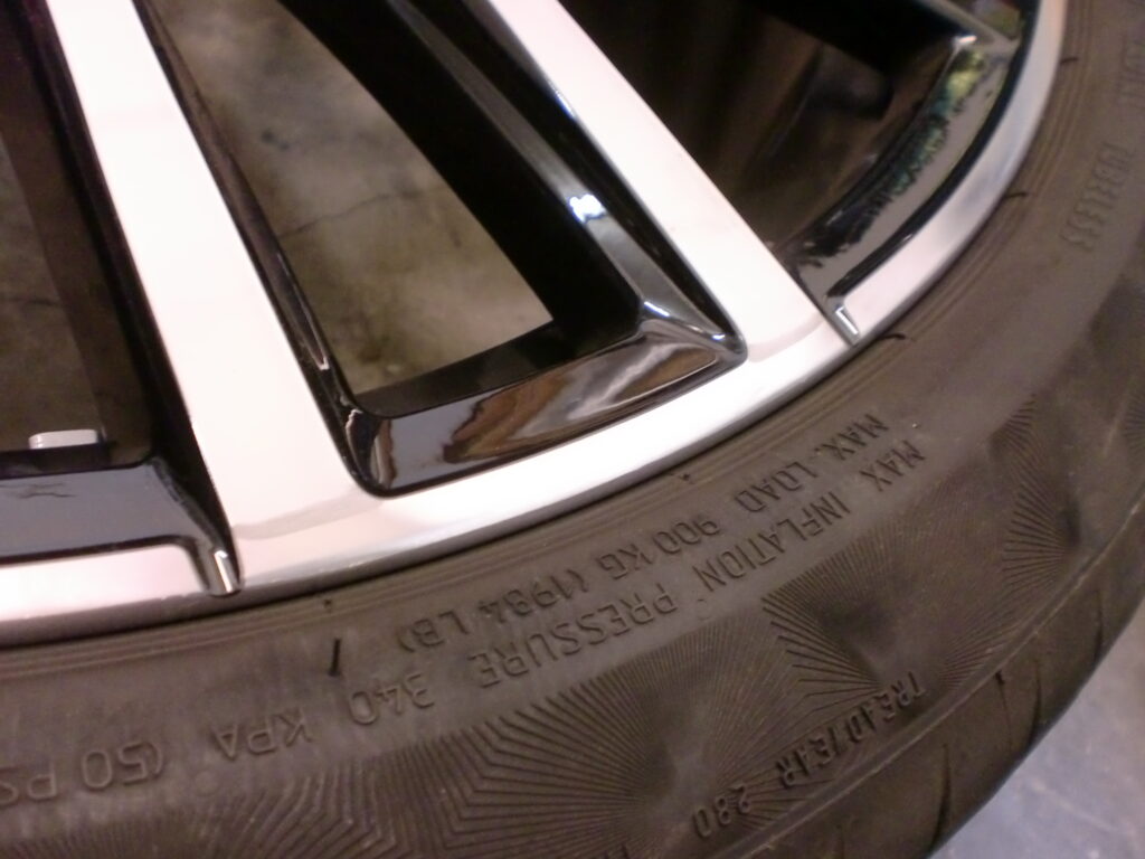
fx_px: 1158
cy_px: 430
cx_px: 572
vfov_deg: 40.7
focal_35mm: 35
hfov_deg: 52.6
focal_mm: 6.3
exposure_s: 1/20
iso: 400
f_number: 3.1
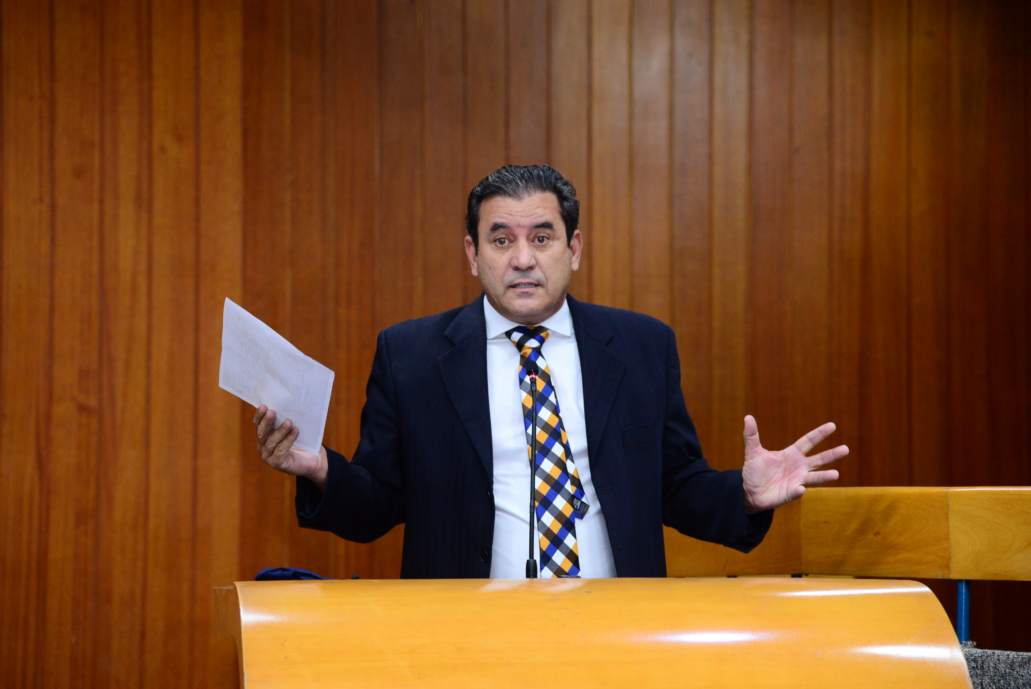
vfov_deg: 11.4
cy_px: 344
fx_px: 3438
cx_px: 516
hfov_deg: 17.1
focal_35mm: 120
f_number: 4.5
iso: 2000
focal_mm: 120
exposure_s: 1/60
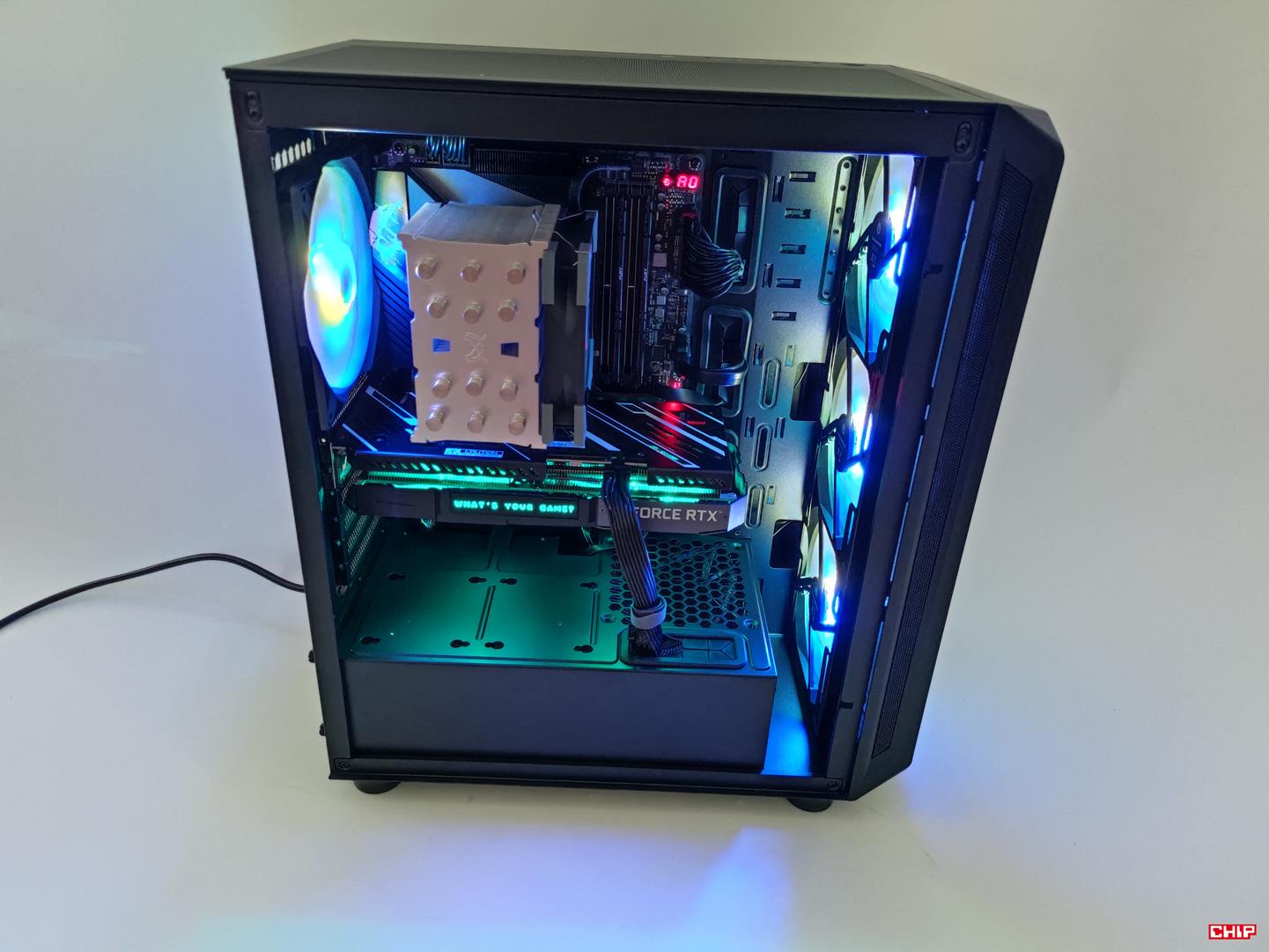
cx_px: 634
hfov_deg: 71.6
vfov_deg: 56.8
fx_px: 880
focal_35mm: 24
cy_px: 476
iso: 1498
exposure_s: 1/17
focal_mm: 6.78
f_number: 1.85
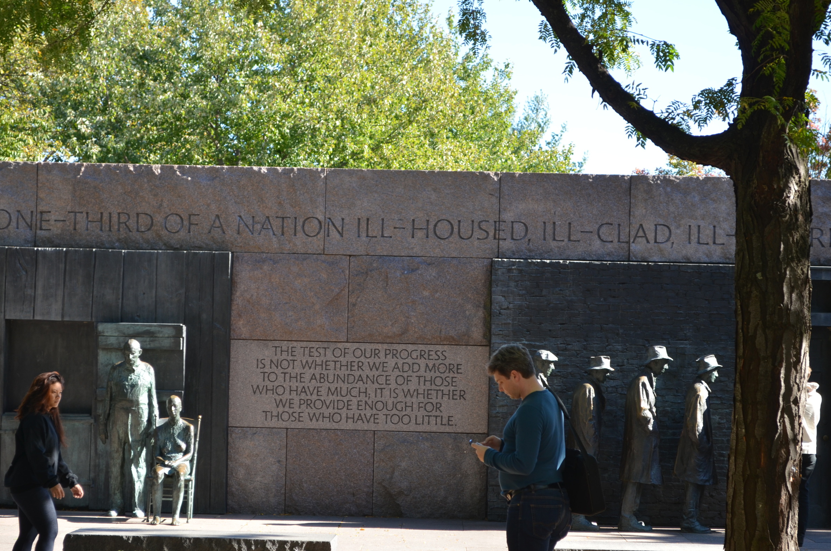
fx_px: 1820
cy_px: 285
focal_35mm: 79
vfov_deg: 17.2
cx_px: 400
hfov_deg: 25.7
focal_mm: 50
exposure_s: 1/160
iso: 200
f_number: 6.3
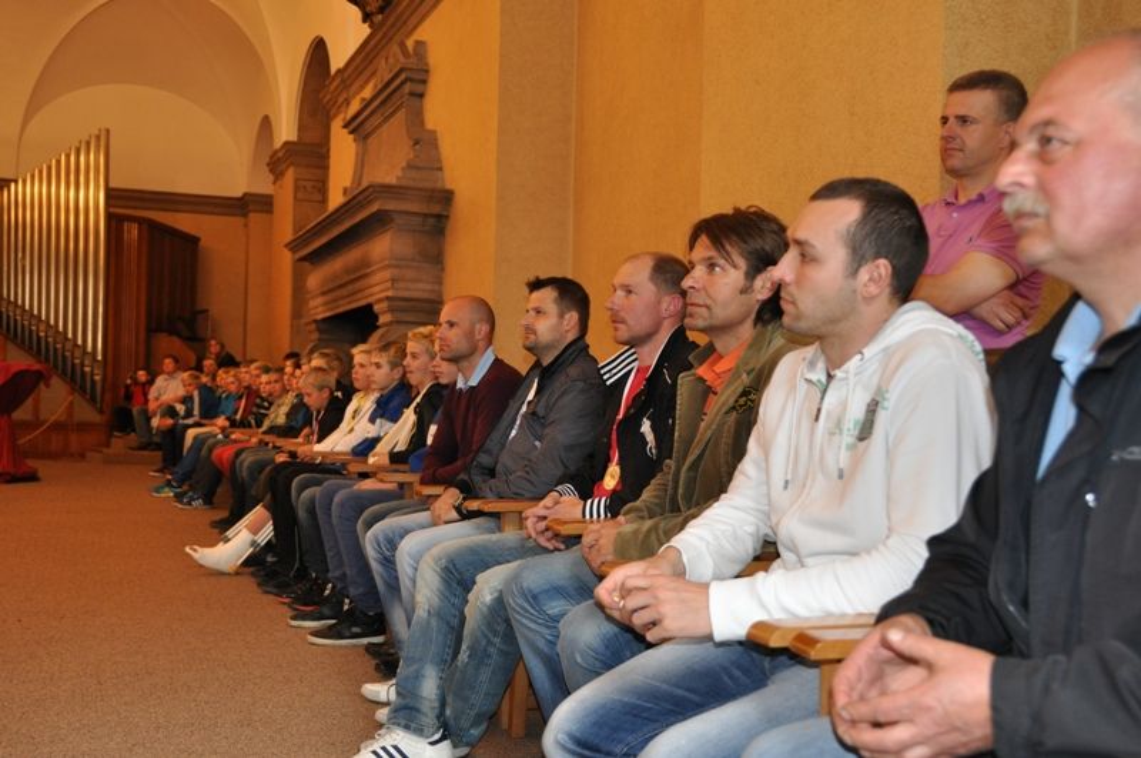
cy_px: 379
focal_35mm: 39
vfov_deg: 34.1
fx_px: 1234
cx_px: 570
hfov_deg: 49.6
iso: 800
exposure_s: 1/60
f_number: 3.8
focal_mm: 26
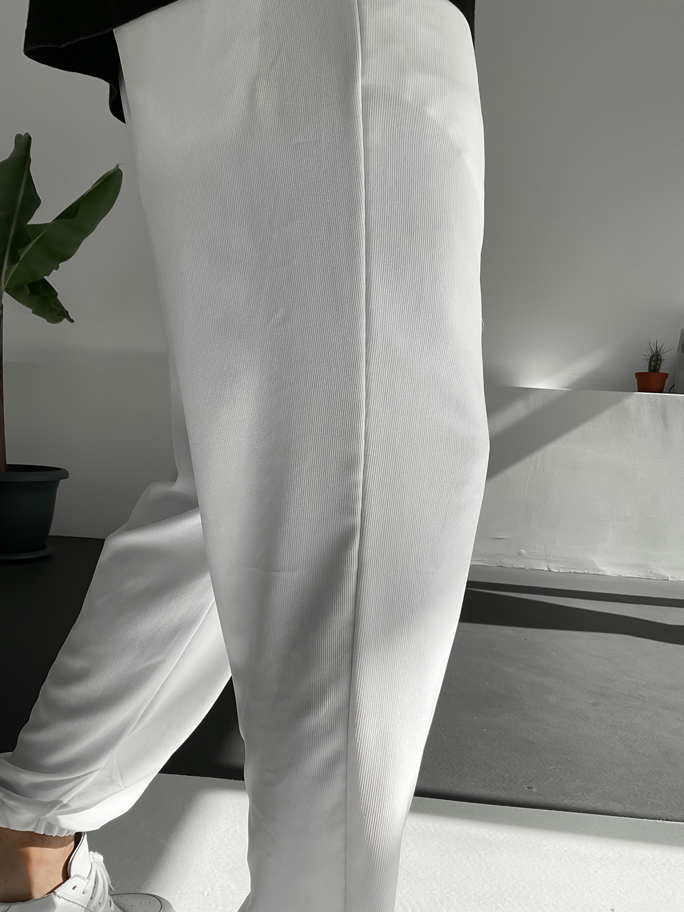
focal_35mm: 29
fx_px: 764
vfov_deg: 61.7
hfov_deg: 48.2
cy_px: 456
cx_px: 342
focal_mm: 3
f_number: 1.8
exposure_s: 1/1250
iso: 16
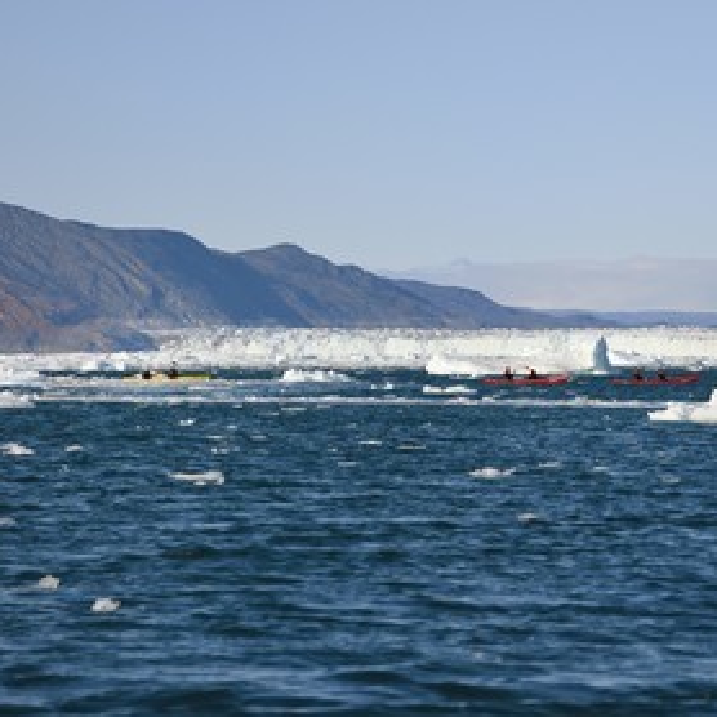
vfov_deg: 6.8
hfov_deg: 6.8
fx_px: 6023
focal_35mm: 257
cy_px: 358
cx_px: 498
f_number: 11
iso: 400
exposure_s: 1/1000
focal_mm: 200
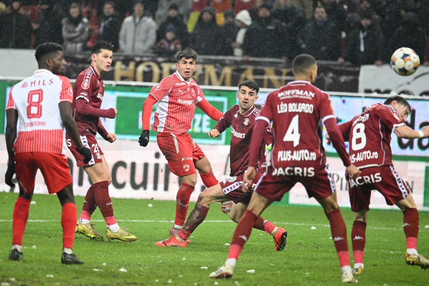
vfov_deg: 3.4
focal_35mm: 400
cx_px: 214
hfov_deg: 5.2
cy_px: 143
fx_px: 4766
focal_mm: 400
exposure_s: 1/1000
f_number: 4.5
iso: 4000
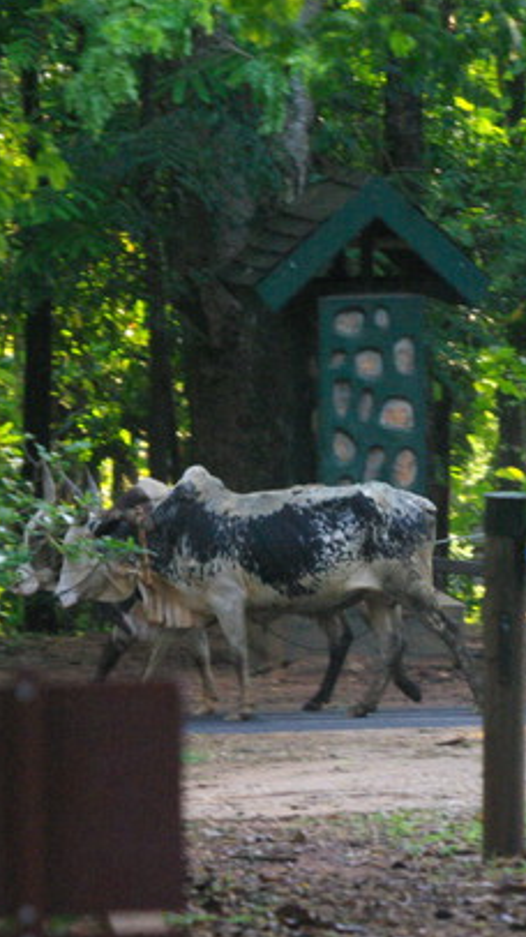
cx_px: 494
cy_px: 474
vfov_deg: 4.6
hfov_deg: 2.6
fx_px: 11693
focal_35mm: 471
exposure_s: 1/45
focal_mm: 190
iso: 1600
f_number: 5.6
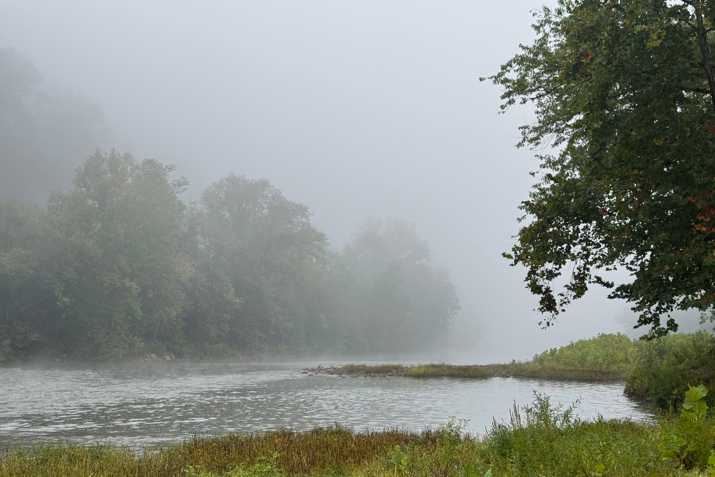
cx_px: 358
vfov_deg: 27.0
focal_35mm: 50
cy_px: 254
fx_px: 993
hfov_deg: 39.6
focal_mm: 6.76
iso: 64
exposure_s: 1/121
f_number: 1.78
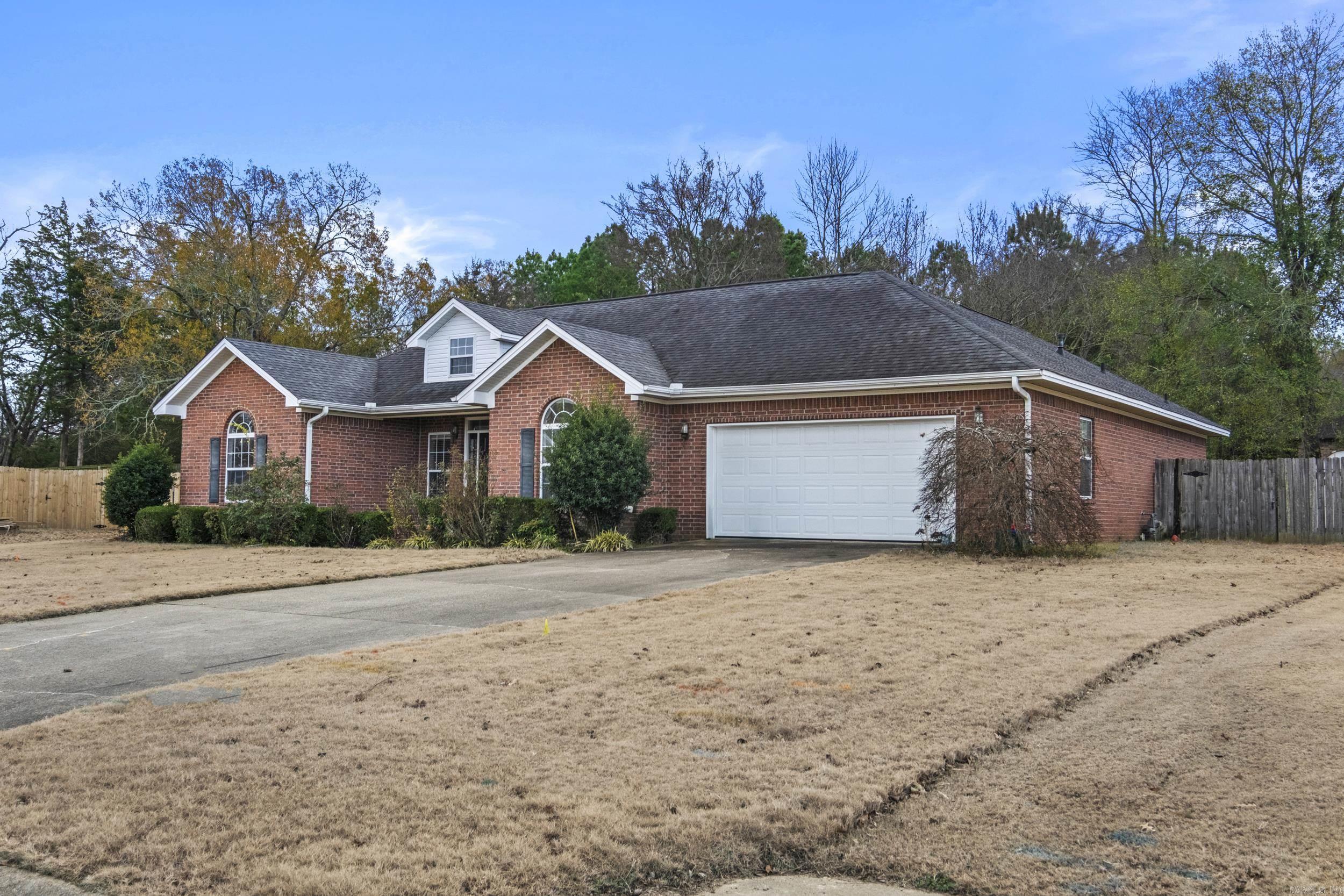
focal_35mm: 33
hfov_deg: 57.2
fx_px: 1232
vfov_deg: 40.0
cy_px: 448
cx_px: 672
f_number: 9
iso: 400
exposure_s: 1/60
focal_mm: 21.9
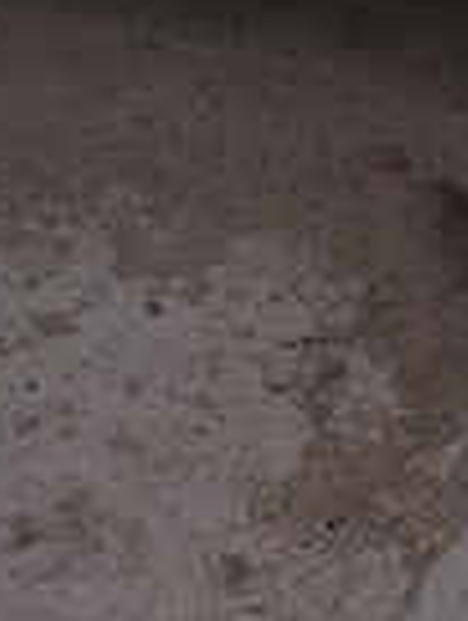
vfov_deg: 14.8
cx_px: 338
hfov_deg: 12.7
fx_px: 2103
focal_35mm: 117
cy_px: -472
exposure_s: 1/100
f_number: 1.8
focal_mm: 3.95
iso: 80
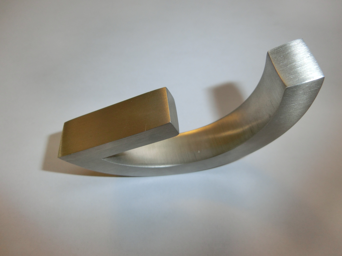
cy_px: 128
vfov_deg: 56.8
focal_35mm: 24
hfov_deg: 71.6
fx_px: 237
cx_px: 171
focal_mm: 4.24
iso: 80
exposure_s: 1/60
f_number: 3
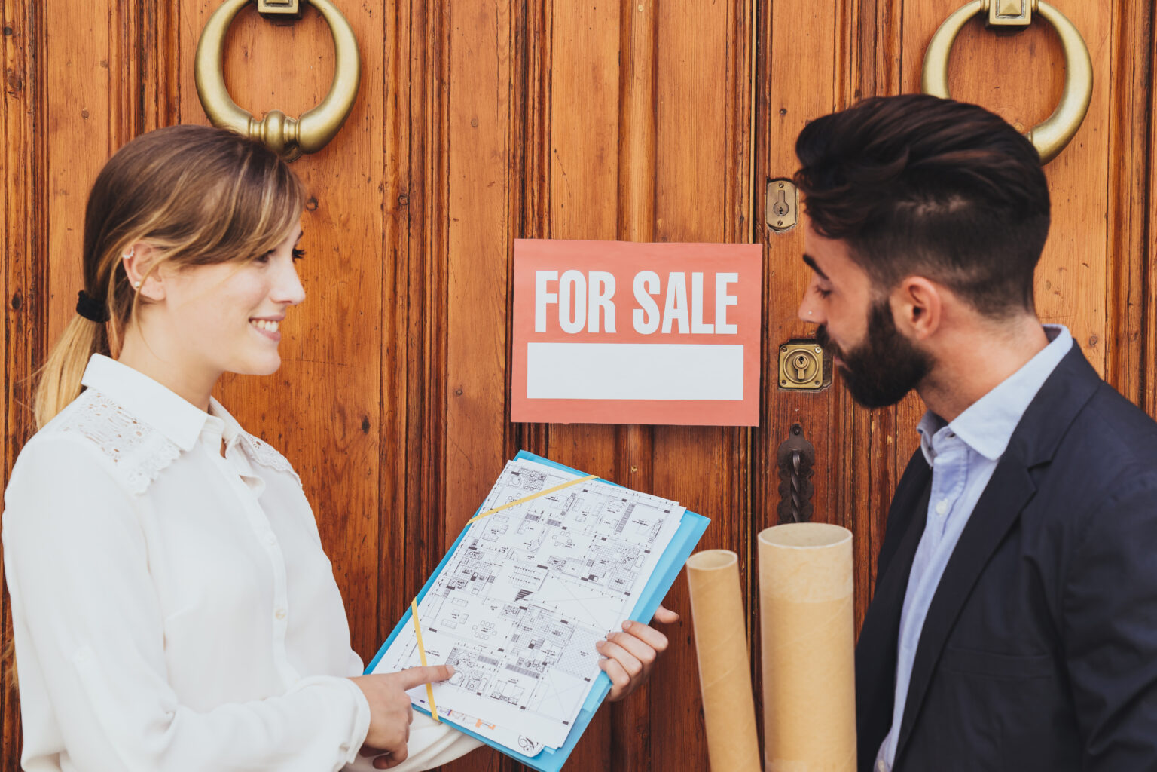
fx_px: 2250
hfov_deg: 28.8
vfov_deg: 19.5
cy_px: 386
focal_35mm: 70
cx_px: 578
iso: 200
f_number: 6.3
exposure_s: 1/160
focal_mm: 70
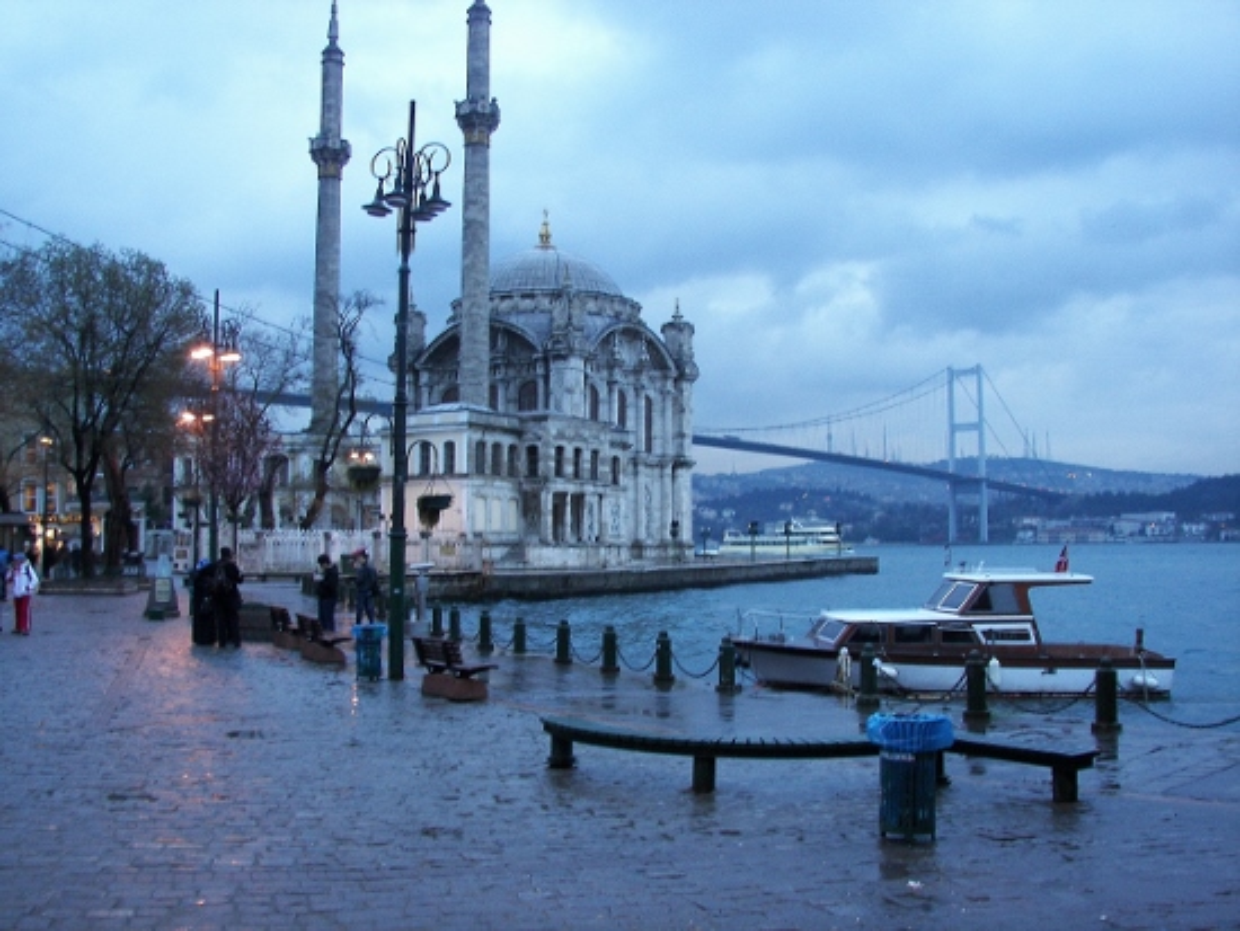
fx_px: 1290
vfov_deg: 39.7
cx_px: 620
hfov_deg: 51.3
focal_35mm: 36
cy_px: 466
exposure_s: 1/13
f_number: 2.8
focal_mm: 6
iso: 100
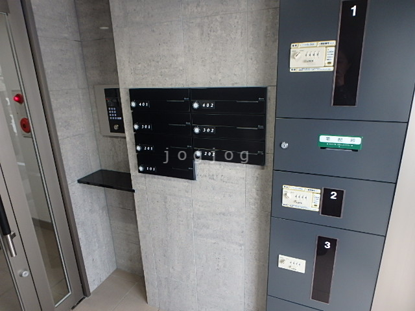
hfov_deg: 79.0
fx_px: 252
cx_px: 208
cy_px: 156
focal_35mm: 21
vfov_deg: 63.4
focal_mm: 3.7
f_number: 3.5
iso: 200
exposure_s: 1/30
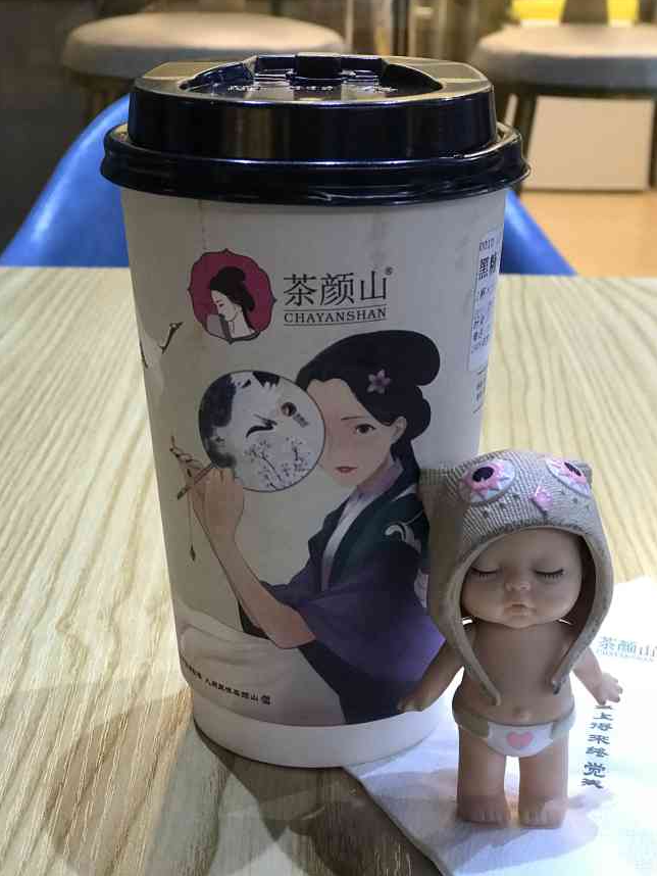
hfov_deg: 23.7
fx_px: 1568
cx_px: 339
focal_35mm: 62
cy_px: 439
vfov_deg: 31.2
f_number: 2.8
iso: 400
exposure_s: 1/50
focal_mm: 6.6
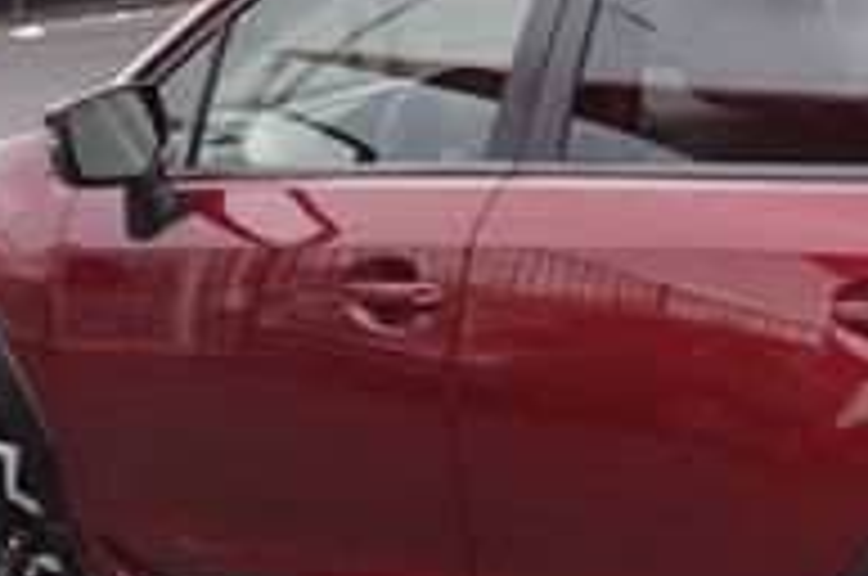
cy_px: 450
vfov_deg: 11.9
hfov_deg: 17.0
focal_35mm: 115
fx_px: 2760
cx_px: 1088
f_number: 6.3
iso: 100
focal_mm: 23
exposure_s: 1/80
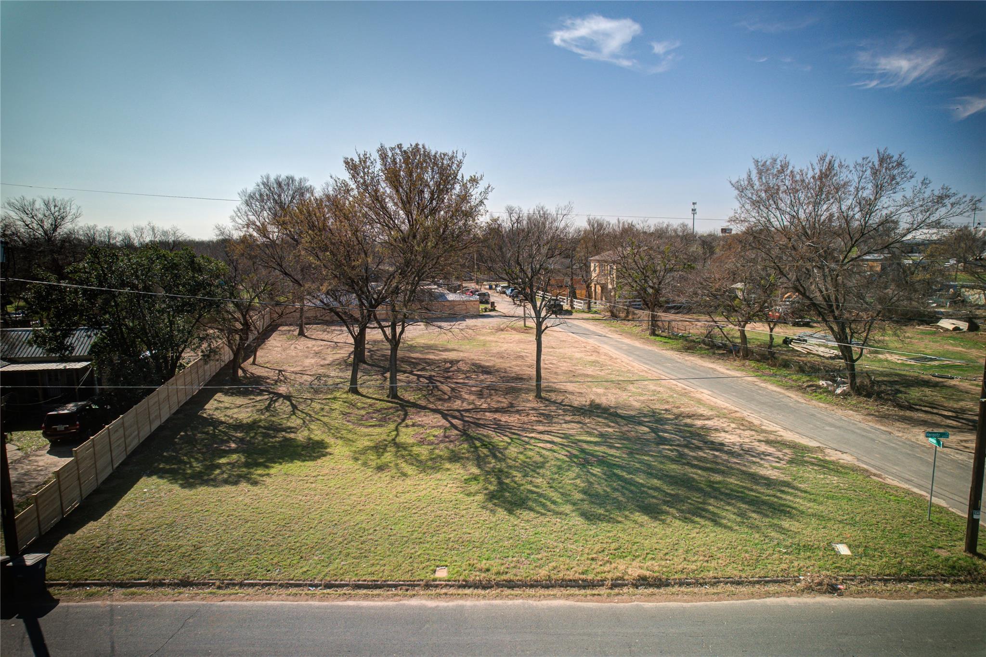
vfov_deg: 57.2
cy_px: 328
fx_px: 602
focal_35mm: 22
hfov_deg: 78.6
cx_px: 493
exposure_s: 1/800
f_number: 2.8
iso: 140
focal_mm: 8.4
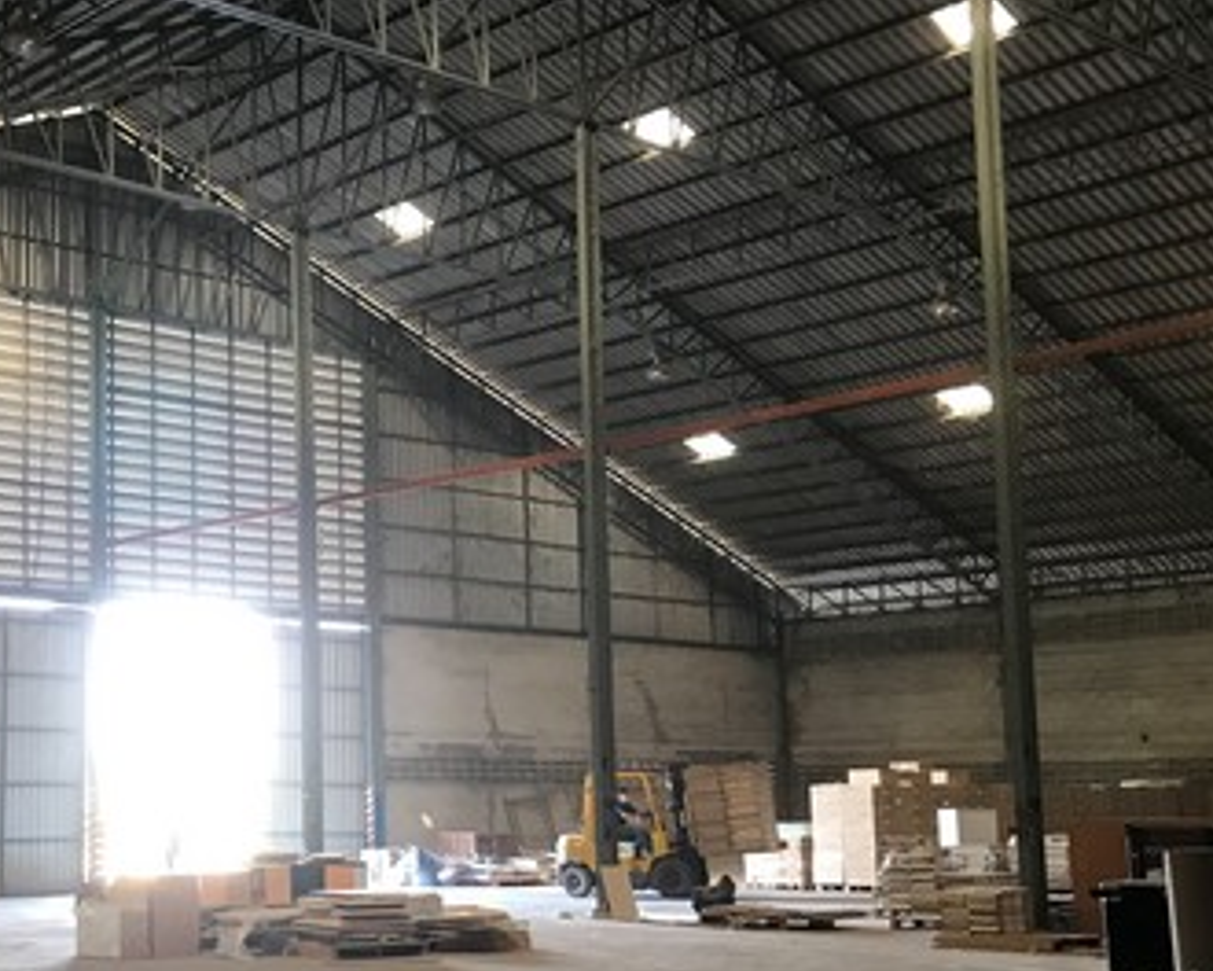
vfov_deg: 28.6
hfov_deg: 33.9
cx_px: 184
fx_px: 1903
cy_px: 574
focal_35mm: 53
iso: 50
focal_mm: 3.99
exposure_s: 1/17
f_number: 1.8
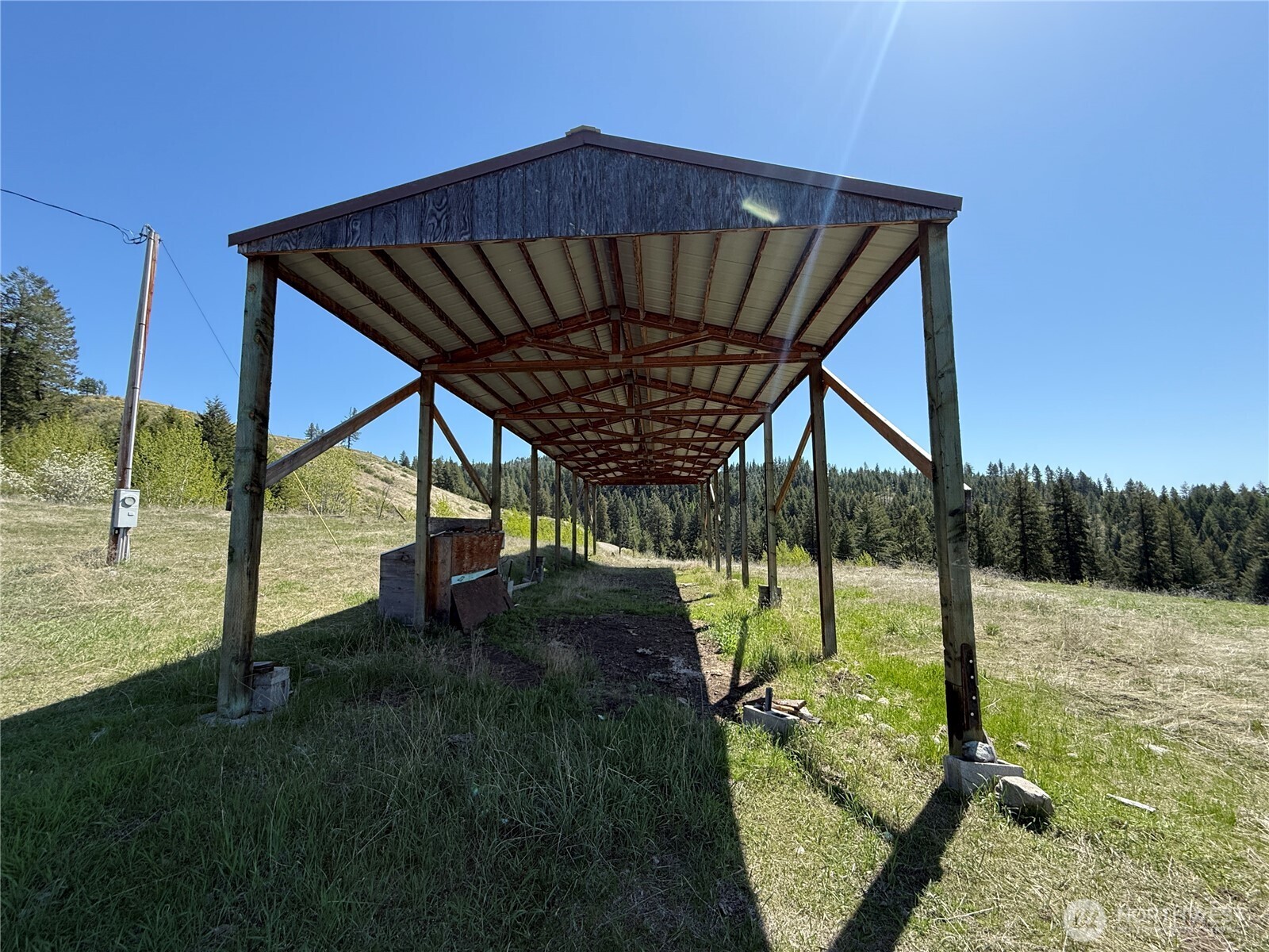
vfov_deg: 85.7
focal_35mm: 14
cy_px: 476
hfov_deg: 102.1
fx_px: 513
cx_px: 634
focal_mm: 2.22
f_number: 2.2
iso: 64
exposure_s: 1/1068
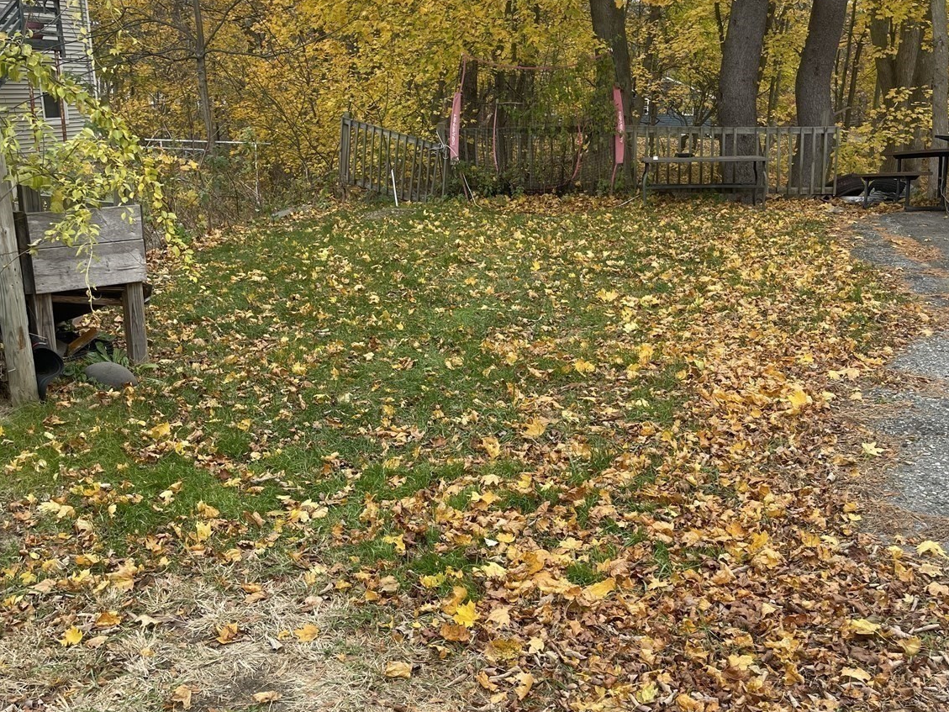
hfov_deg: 53.9
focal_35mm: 34
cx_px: 483
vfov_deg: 41.8
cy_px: 367
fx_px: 932
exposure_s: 1/466
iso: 32
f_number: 1.6
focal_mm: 5.1
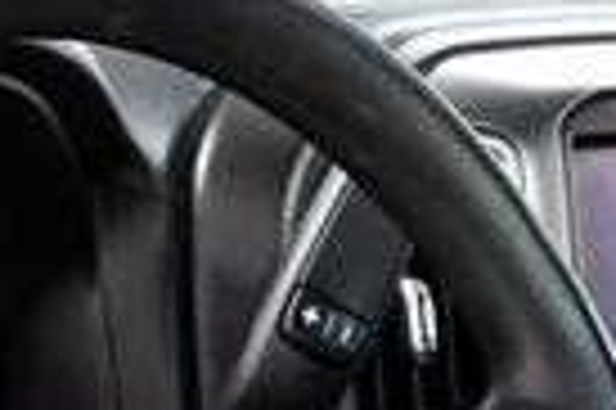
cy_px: 626
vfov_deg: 7.4
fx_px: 3110
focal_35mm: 182
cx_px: 238
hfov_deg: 11.3
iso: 2500
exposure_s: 1/100
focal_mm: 26
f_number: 4.5
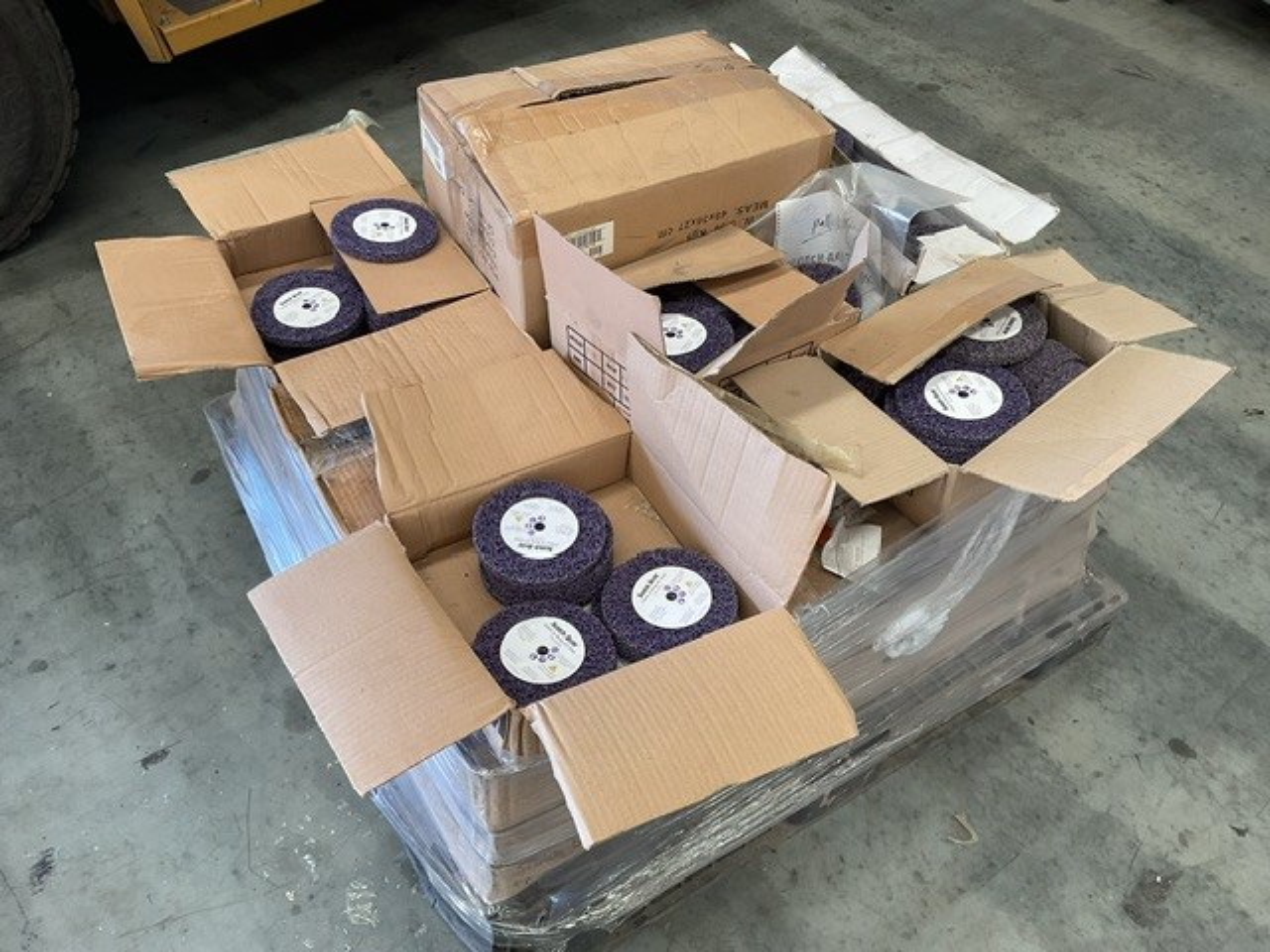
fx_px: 1064
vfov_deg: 48.2
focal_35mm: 29
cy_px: 476
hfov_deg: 61.7
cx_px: 635
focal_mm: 3
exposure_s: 1/60
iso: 50
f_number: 1.8
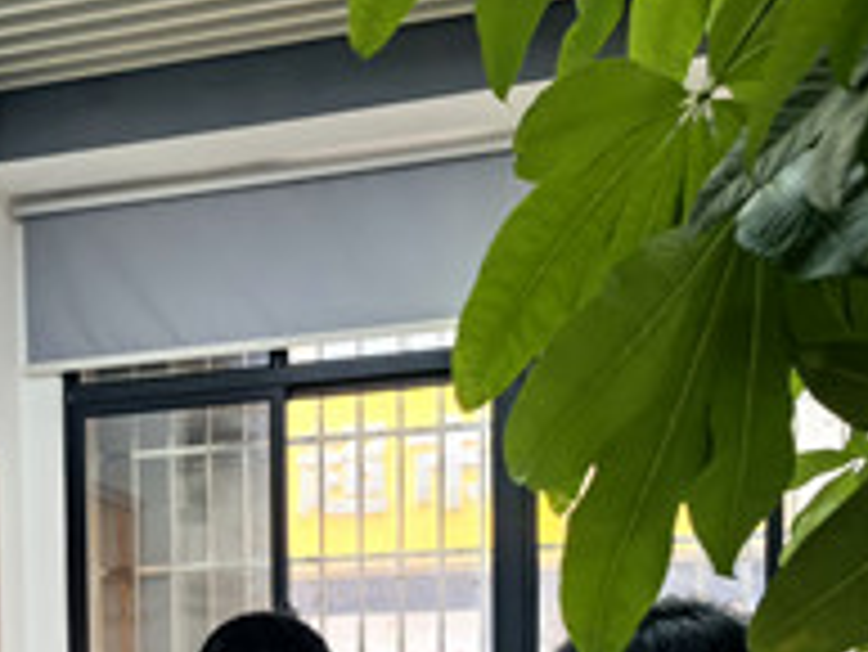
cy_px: 816
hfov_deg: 26.7
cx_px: 58
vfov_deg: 19.6
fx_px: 1756
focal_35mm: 70
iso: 640
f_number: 2
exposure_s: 1/100
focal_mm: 5.75
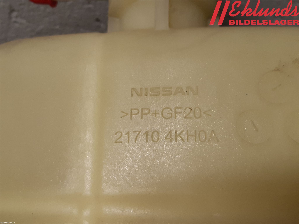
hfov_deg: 67.3
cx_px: 150
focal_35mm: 26
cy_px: 112
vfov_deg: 53.1
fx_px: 225
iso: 80
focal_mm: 3.93
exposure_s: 1/50
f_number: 1.7
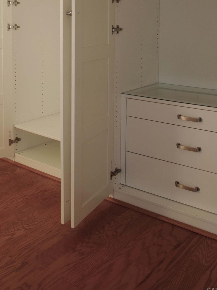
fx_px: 359
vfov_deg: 40.9
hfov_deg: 33.5
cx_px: 88
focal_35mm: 43
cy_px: 36
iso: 400
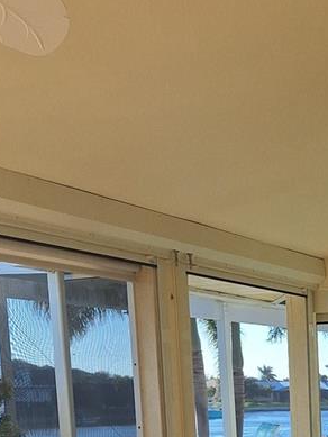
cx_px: 417
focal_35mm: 71
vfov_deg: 25.5
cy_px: 474
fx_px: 897
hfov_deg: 19.3
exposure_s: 1/938
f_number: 1.8
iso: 40
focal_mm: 5.54
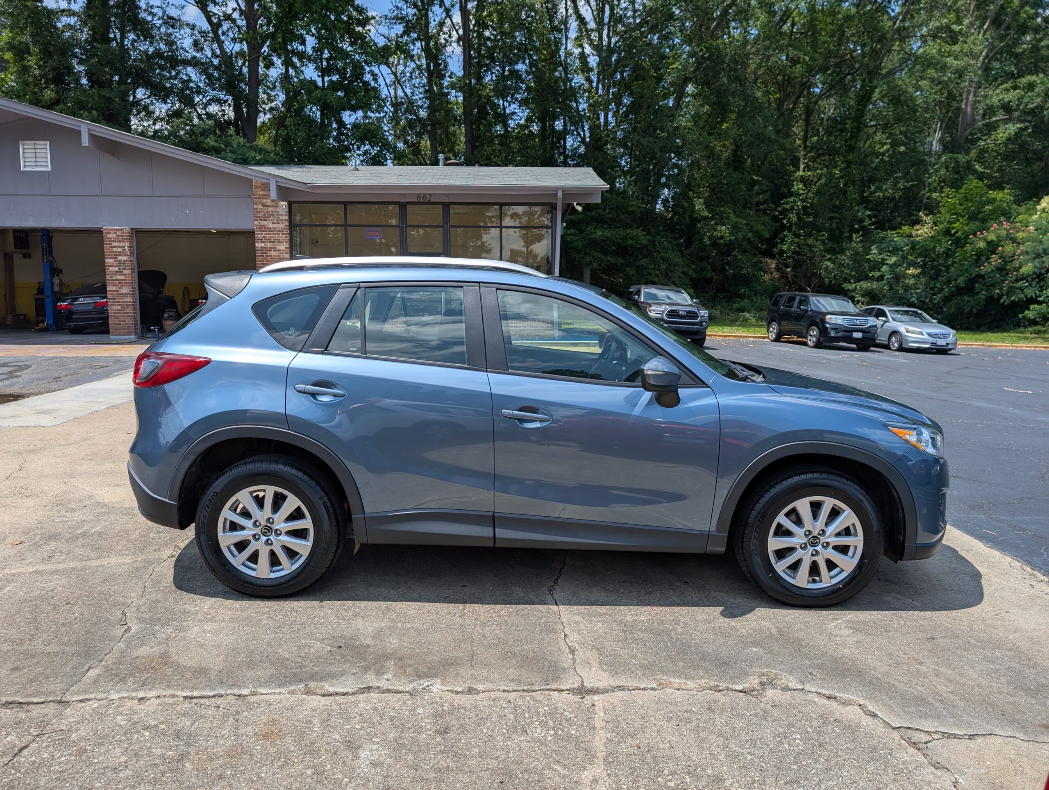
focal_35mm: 24
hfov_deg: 71.5
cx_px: 524
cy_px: 395
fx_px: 728
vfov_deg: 56.9
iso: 20
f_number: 1.68
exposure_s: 1/1471
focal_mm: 6.9
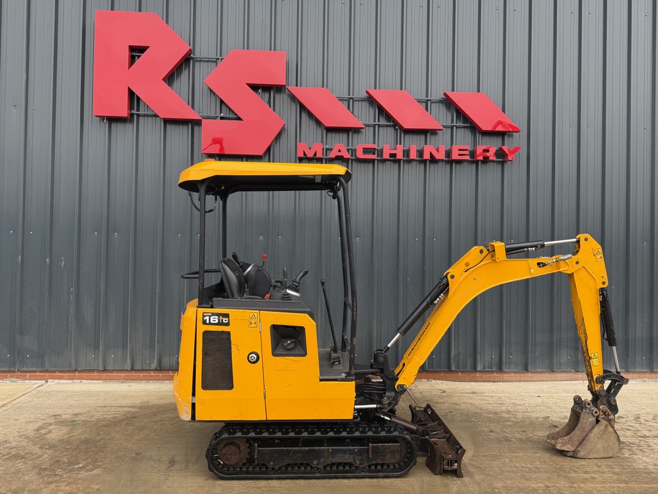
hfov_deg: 71.6
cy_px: 247
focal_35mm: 24
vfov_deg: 56.8
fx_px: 456
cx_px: 329
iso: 64
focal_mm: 6.76
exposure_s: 1/268
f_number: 1.78
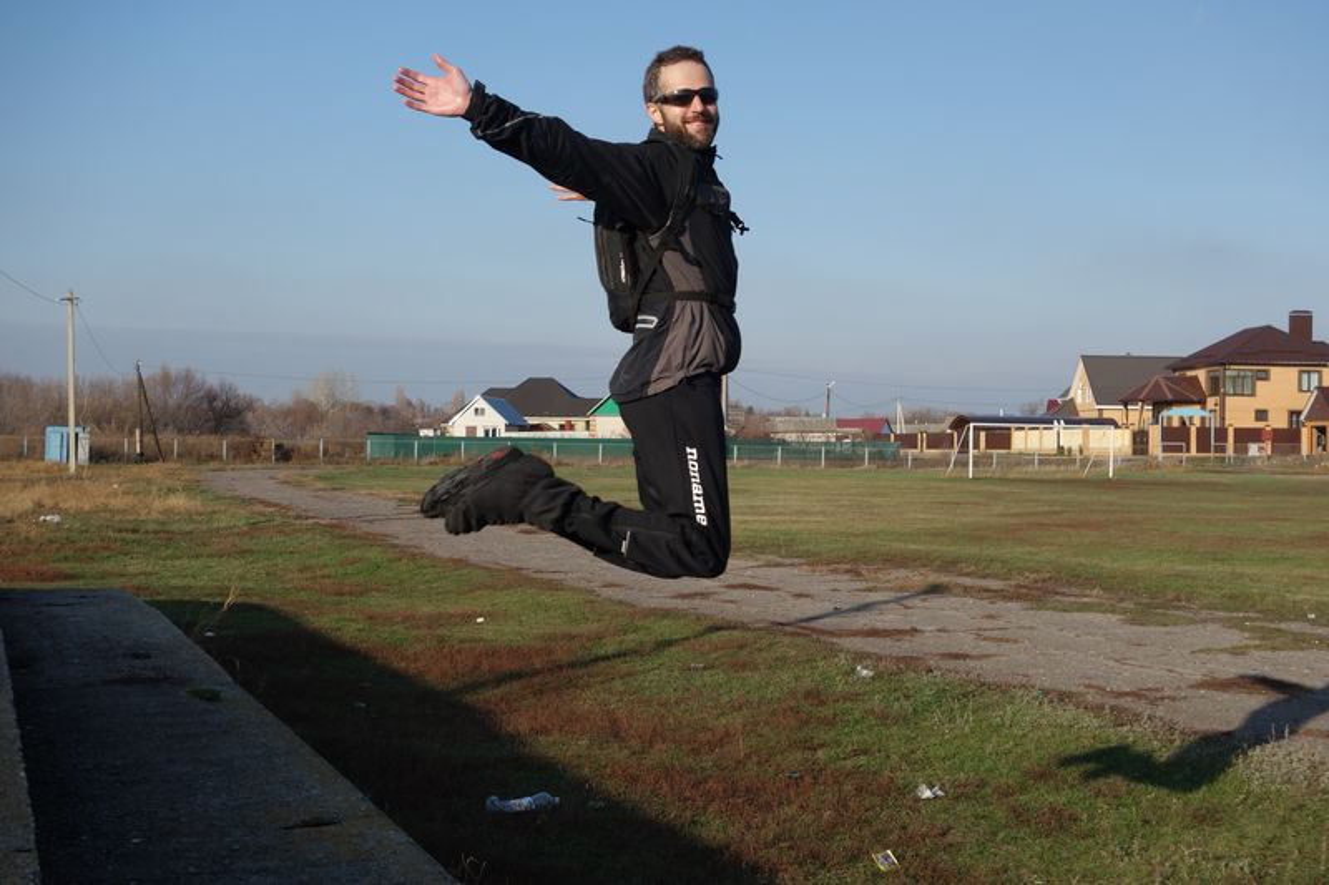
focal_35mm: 45
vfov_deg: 29.9
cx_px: 664
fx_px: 1661
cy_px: 442
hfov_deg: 43.6
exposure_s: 1/800
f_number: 5.6
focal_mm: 16.59
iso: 200
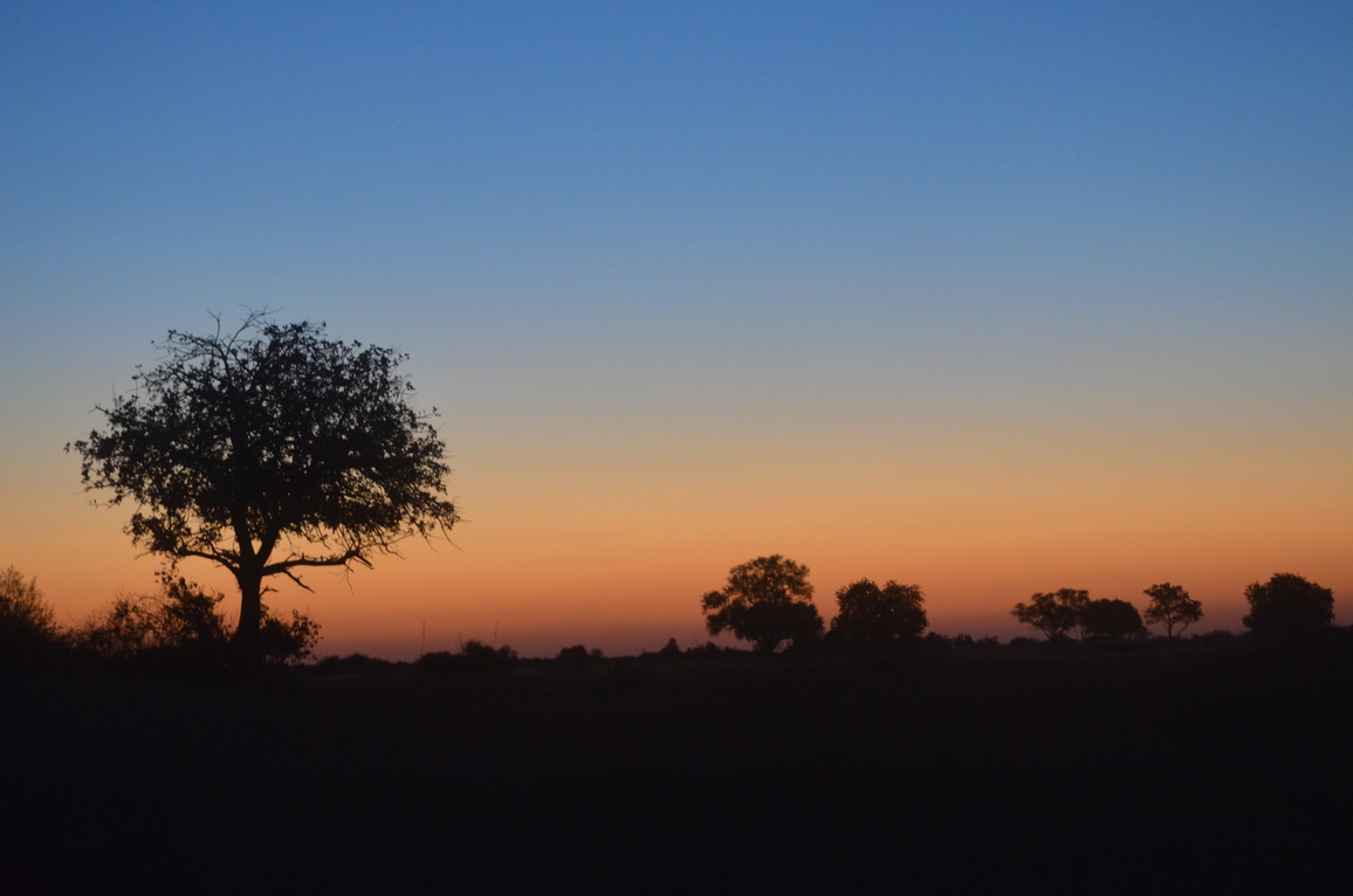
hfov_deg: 19.9
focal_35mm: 103
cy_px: 444
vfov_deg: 13.2
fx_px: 3864
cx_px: 714
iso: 1800
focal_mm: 62
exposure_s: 1/30
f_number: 4.5
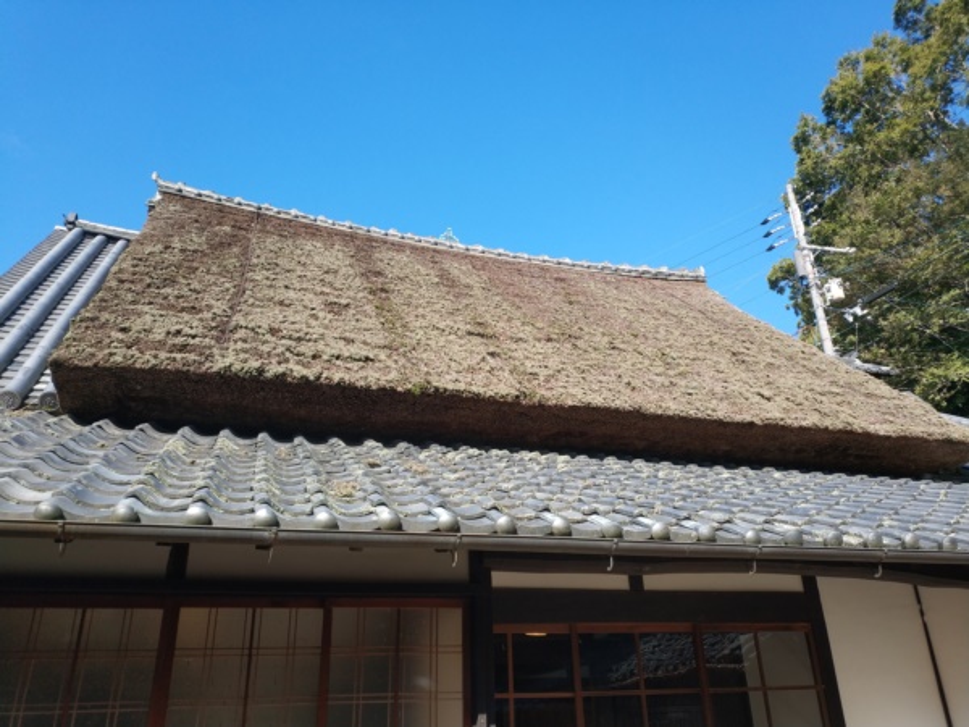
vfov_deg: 44.2
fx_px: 896
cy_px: 364
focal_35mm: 32
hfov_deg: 56.8
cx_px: 484
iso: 100
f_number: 2
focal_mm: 4.5
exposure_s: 1/631
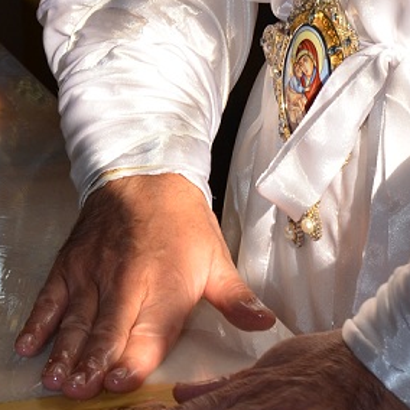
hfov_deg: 8.1
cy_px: -200
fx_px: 2894
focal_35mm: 216
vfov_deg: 7.9
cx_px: 123
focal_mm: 40
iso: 200
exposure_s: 1/160
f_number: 5.6
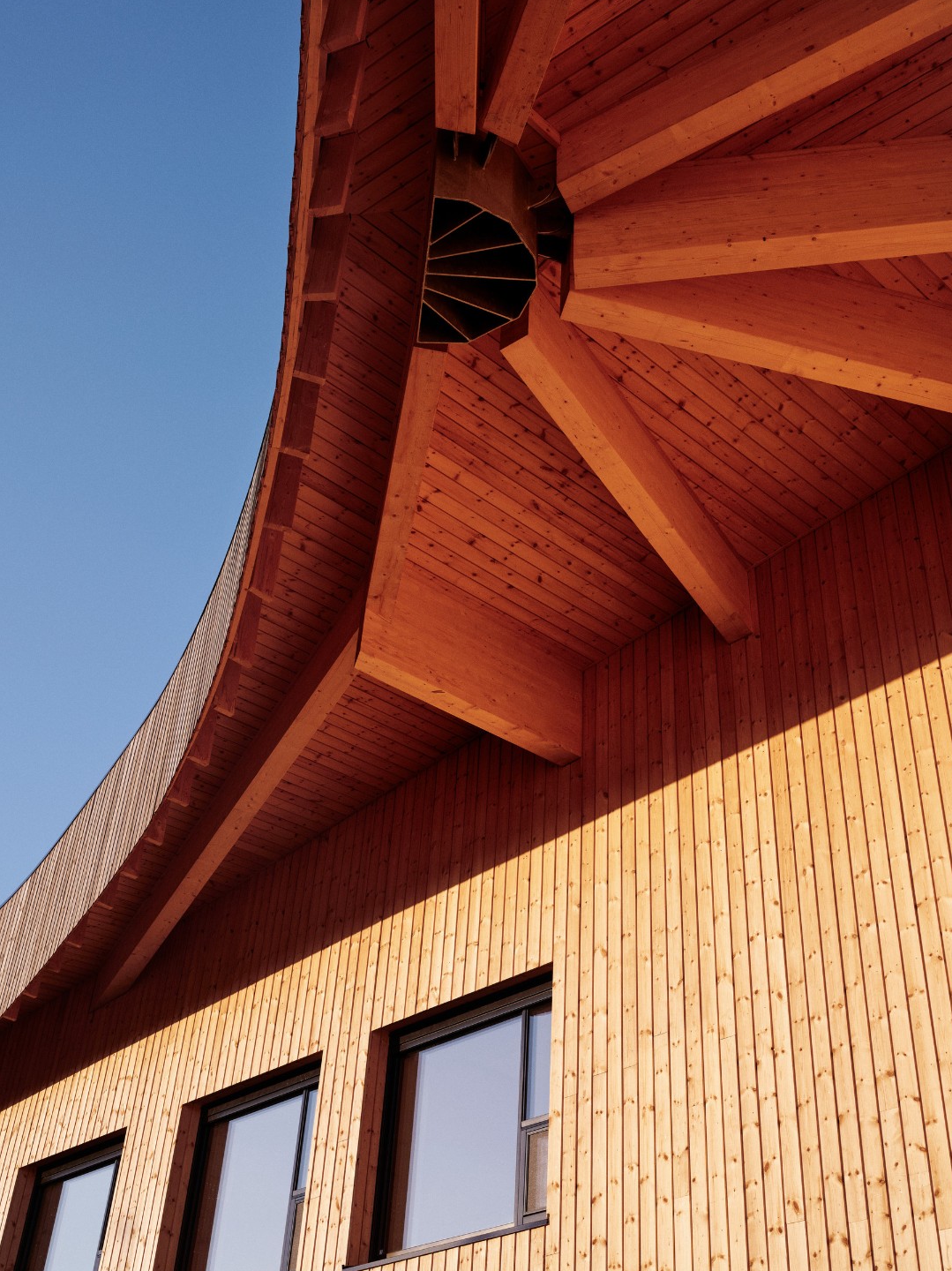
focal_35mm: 40
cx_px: 514
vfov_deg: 46.8
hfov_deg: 35.9
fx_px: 1468
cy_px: 643
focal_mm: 45
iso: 200
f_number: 8
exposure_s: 1/200
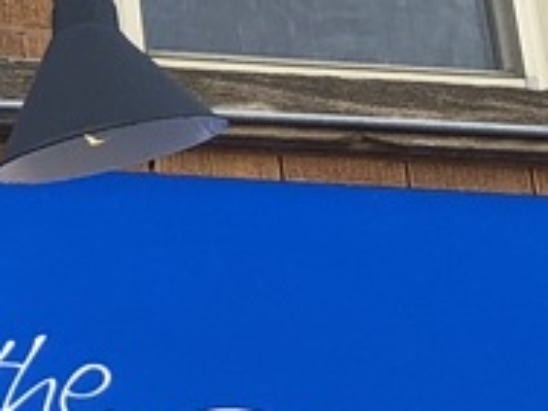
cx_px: -3
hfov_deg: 9.1
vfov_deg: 6.9
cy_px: -38
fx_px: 3404
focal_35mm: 215
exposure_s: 1/206
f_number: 1.8
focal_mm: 3.99
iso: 20
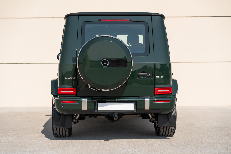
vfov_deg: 19.5
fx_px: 449
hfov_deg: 28.8
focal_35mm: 70
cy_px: 77
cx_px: 116
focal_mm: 70
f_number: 2.8
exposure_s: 1/5000
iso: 100
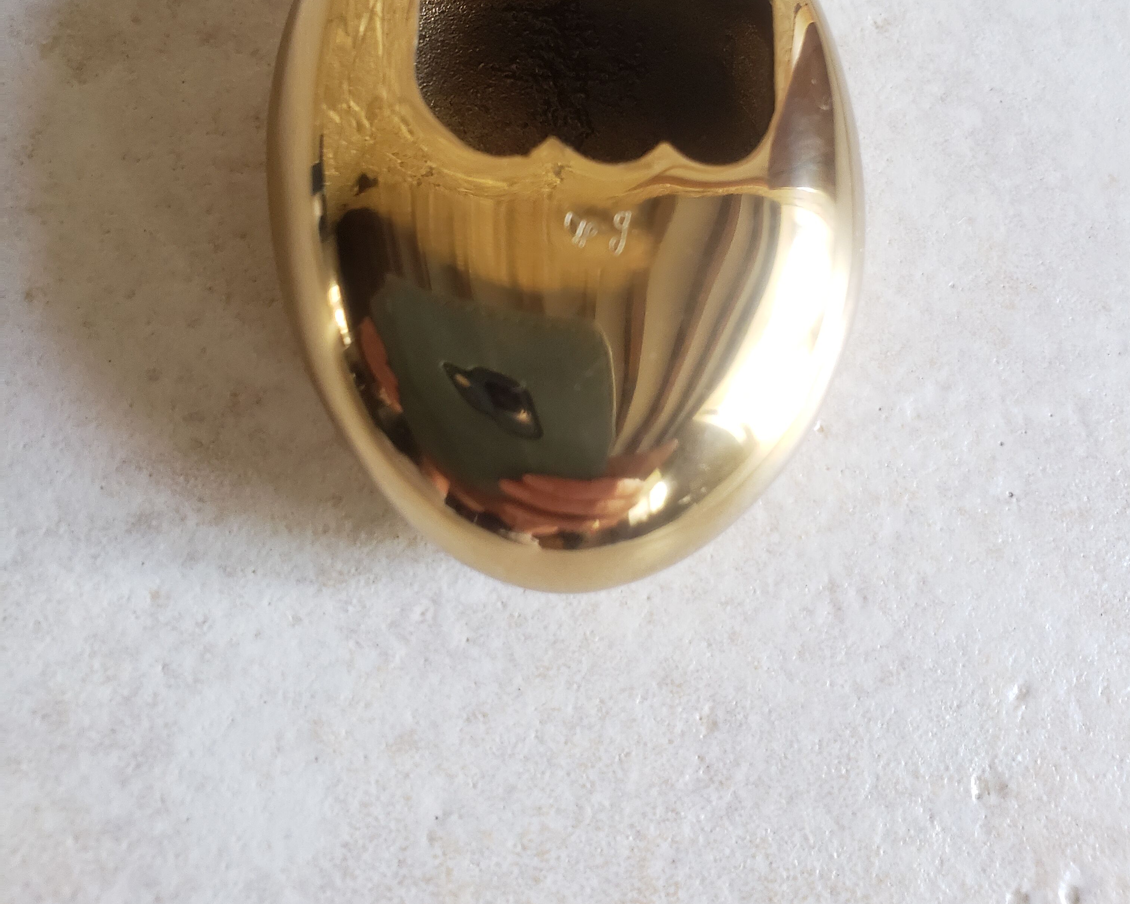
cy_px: 303
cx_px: 566
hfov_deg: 52.8
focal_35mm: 34
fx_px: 1137
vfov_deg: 42.8
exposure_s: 1/64
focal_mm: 4.3
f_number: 2.4
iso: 320
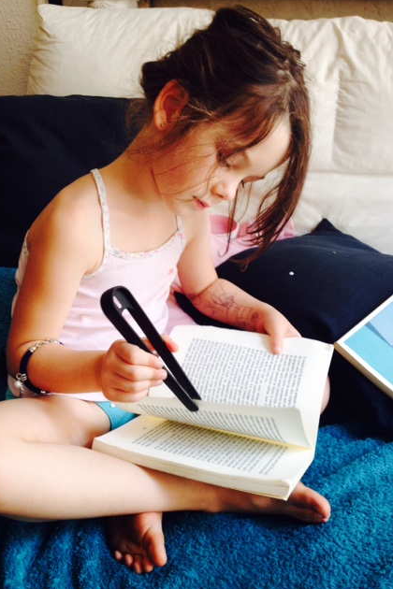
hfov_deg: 35.9
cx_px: 169
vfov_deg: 51.9
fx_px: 606
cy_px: 295
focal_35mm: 37
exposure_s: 1/40
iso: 50
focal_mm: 4.28
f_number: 2.4
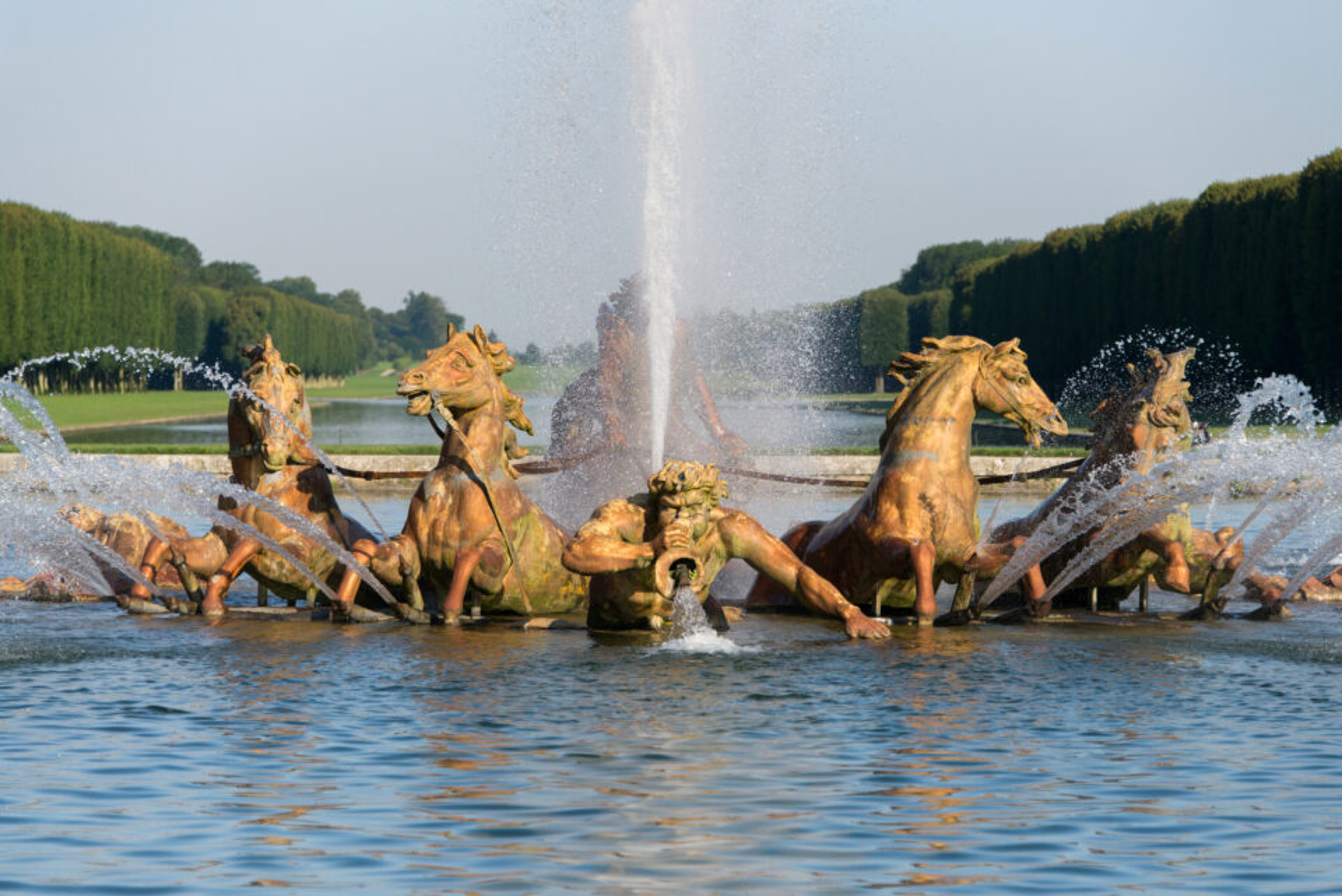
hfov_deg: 13.7
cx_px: 671
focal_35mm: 150
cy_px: 448
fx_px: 5594
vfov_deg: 9.2
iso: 500
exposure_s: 1/2500
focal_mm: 150
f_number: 5.6
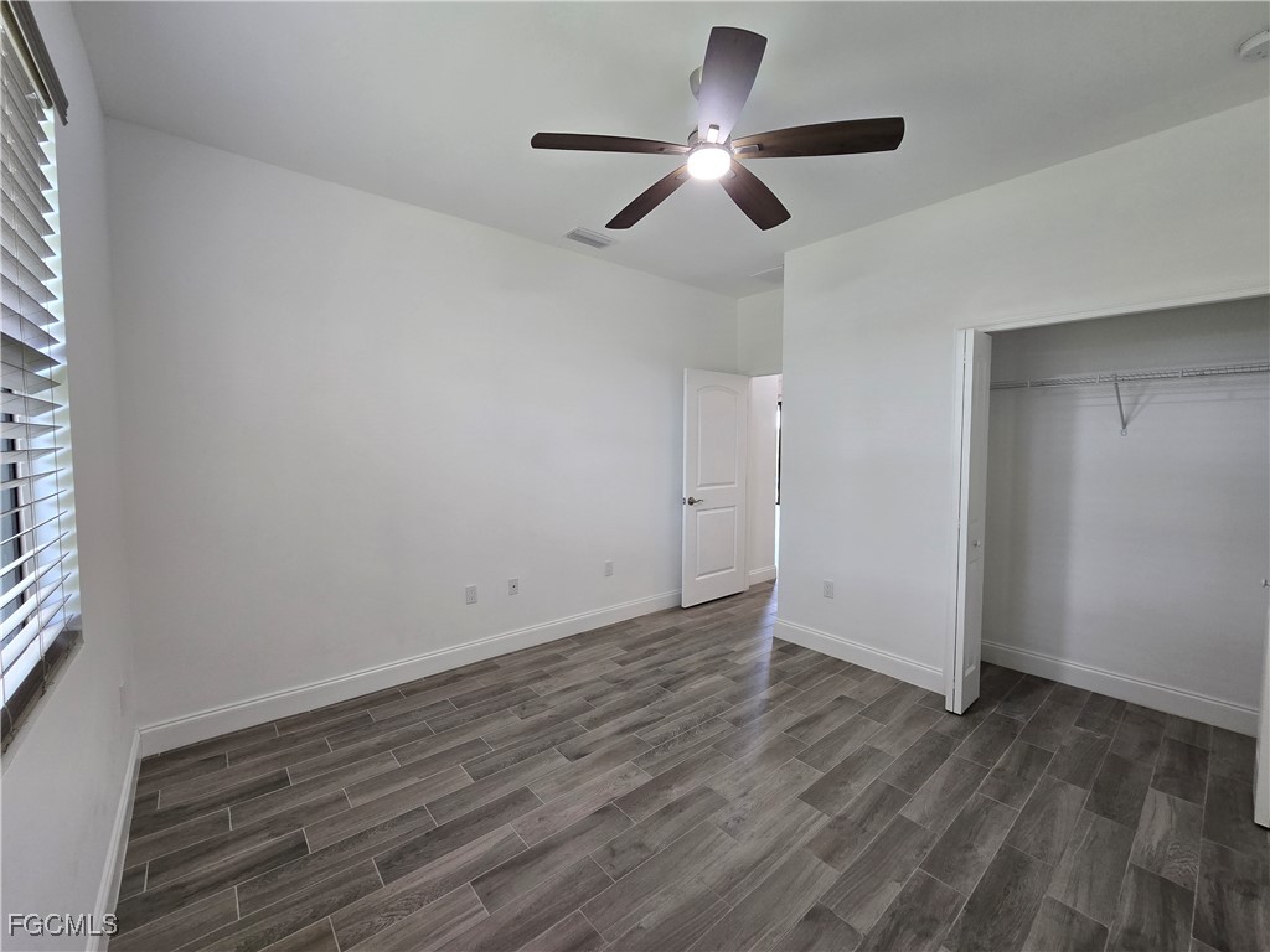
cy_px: 476
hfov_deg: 106.2
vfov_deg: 89.9
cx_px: 635
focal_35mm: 13
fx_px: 477
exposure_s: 1/60
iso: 125
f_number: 2.2
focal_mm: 2.2
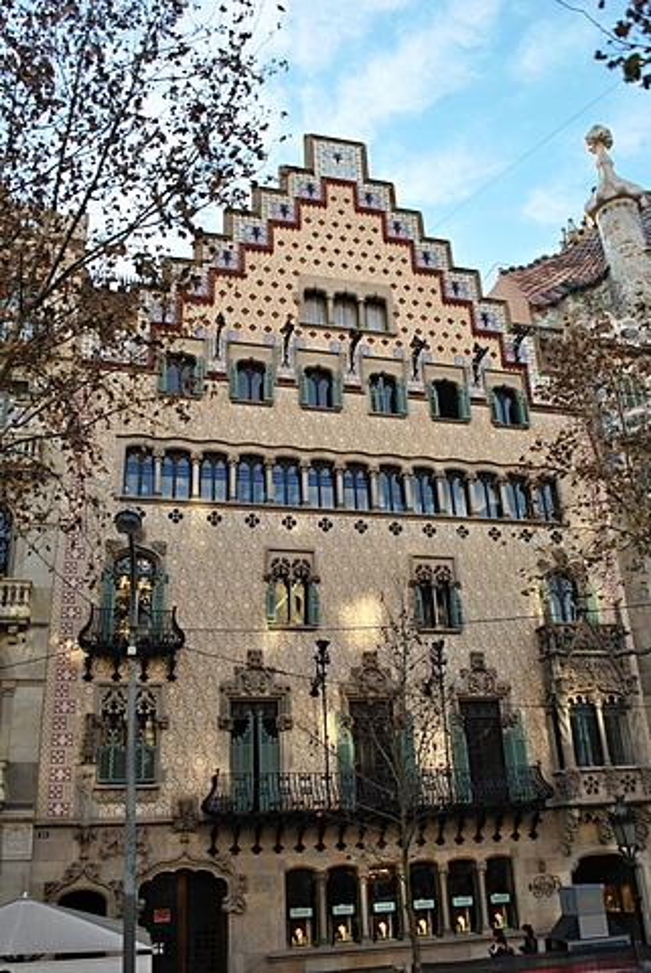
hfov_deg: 43.7
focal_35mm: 30
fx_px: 812
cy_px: 486
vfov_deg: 61.9
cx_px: 326
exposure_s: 1/160
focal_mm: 20
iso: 100
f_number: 6.3
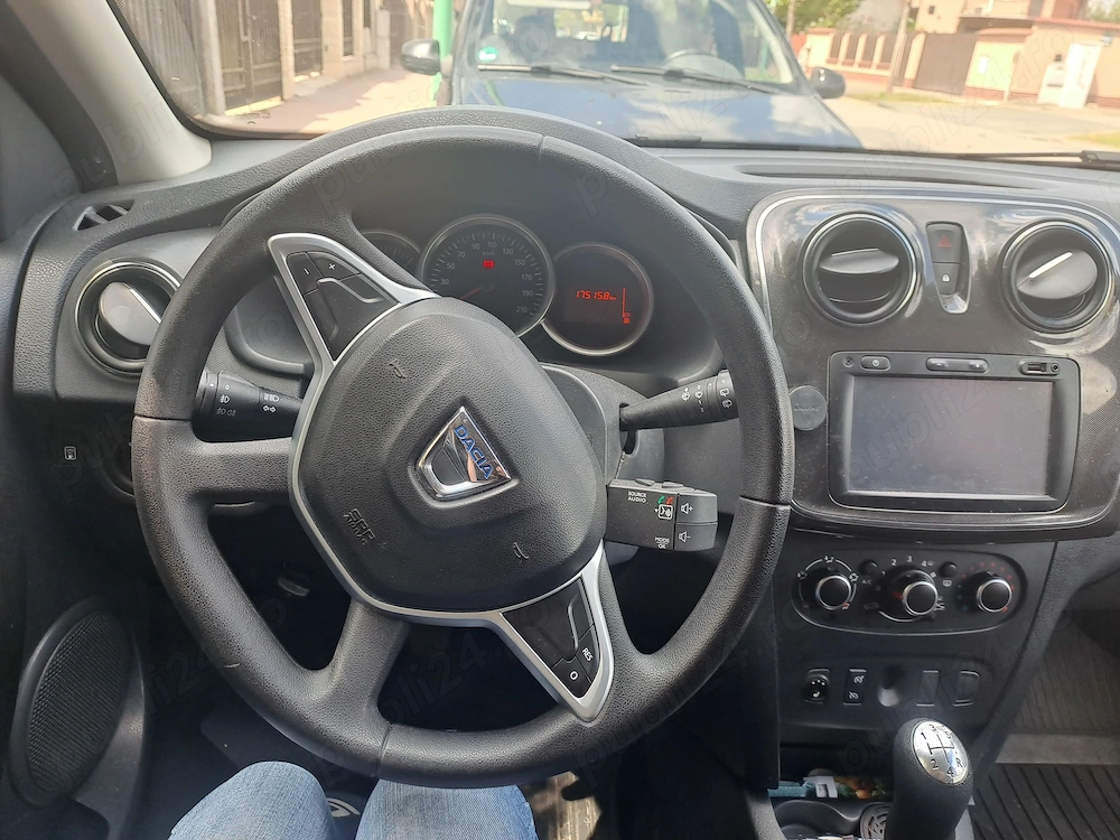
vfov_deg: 54.9
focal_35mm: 25
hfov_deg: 69.4
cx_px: 560
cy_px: 420
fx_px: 809
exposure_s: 1/100
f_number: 1.8
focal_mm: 4.65
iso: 40
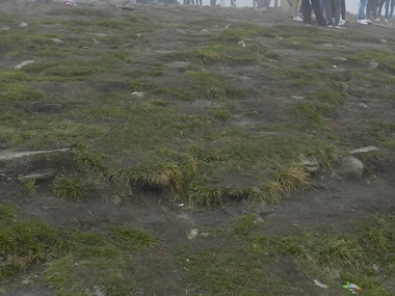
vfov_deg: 23.1
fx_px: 707
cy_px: 30
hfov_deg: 30.9
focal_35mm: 62
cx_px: 272
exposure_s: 1/800
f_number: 3.4
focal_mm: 4
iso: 160
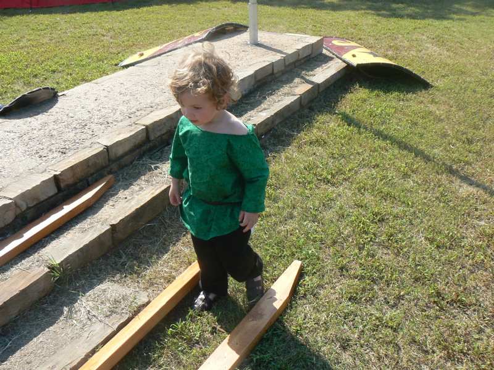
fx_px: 514
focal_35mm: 36
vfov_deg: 39.7
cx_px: 247
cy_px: 185
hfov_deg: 51.4
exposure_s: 1/250
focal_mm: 6
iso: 80
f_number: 5.6
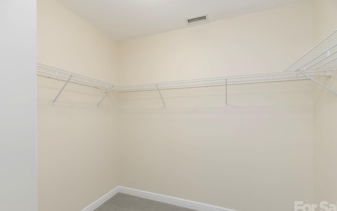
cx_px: 172
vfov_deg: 74.6
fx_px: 138
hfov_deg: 101.4
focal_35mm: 15
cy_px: 117
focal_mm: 14
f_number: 7.1
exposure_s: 1/125
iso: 200
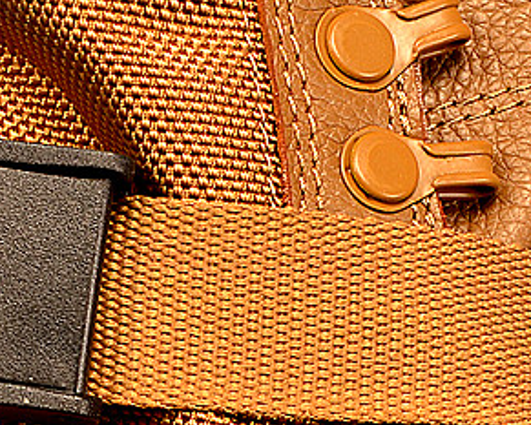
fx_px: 3397
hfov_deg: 8.9
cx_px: 223
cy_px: 586
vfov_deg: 7.1
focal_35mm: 216
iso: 250
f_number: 7.1
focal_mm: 35
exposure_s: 1/100
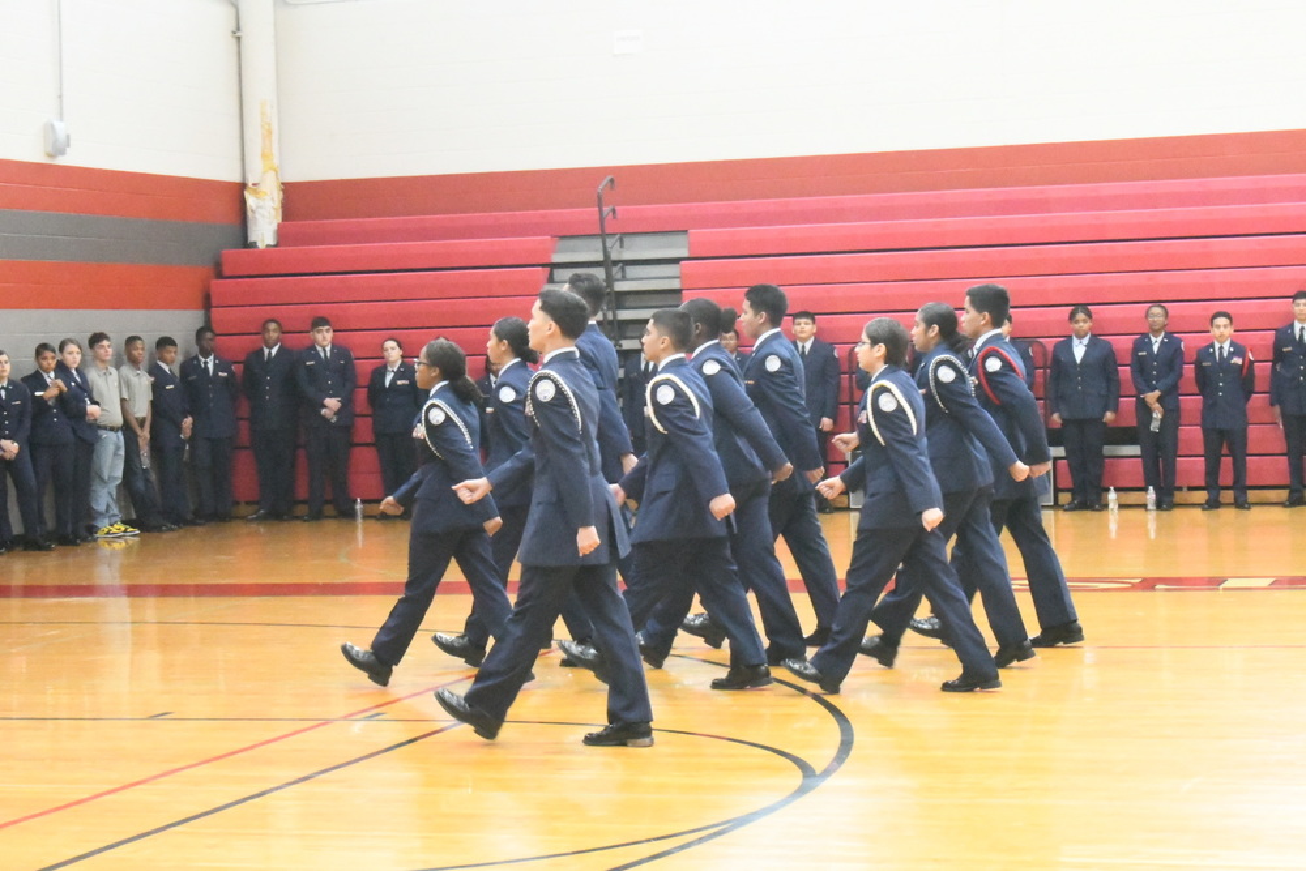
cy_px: 436
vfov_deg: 16.7
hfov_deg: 24.8
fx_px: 2975
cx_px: 653
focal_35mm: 82
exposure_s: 1/100
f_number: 22
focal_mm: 55
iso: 32000
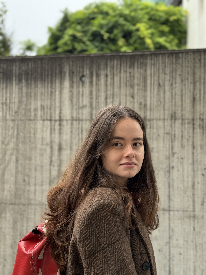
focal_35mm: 48
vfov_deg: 39.7
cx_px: 103
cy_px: 138
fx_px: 381
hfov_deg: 30.3
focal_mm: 6.76
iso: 100
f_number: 1.78
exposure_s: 1/80
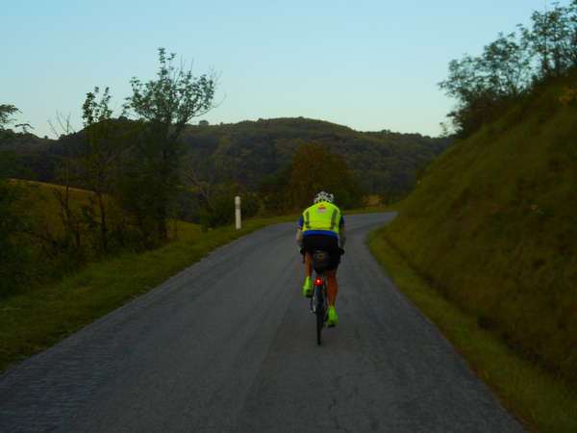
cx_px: 288
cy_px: 216
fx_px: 733
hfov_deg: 42.9
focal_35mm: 44
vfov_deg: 32.9
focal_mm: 7.9
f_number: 4.7
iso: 80
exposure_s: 1/80
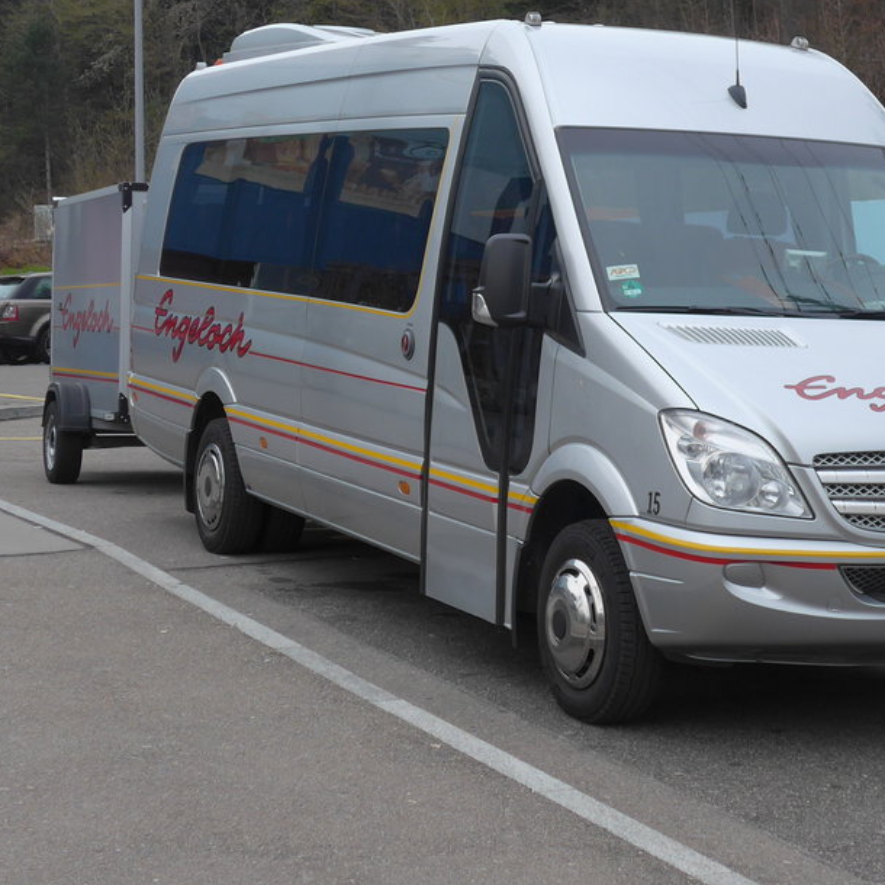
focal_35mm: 80
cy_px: 266
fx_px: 2314
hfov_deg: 21.6
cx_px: 582
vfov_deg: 21.5
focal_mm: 9.5
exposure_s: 1/60
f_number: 3
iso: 100
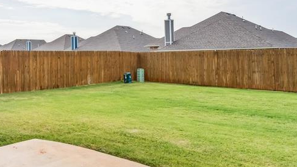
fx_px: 275
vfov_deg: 33.3
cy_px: 48
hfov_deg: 53.1
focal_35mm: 35
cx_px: 61
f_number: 8
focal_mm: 10.6
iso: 200
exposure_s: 1/125
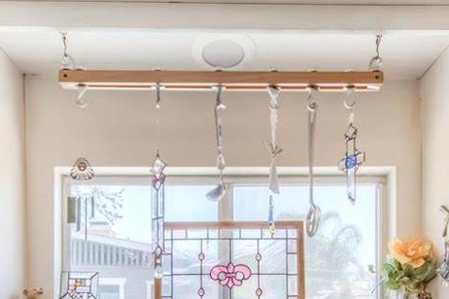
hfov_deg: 60.3
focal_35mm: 31
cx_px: 228
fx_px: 387
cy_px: 317
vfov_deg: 36.7
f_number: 5.6
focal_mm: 14
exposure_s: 1/125
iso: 200
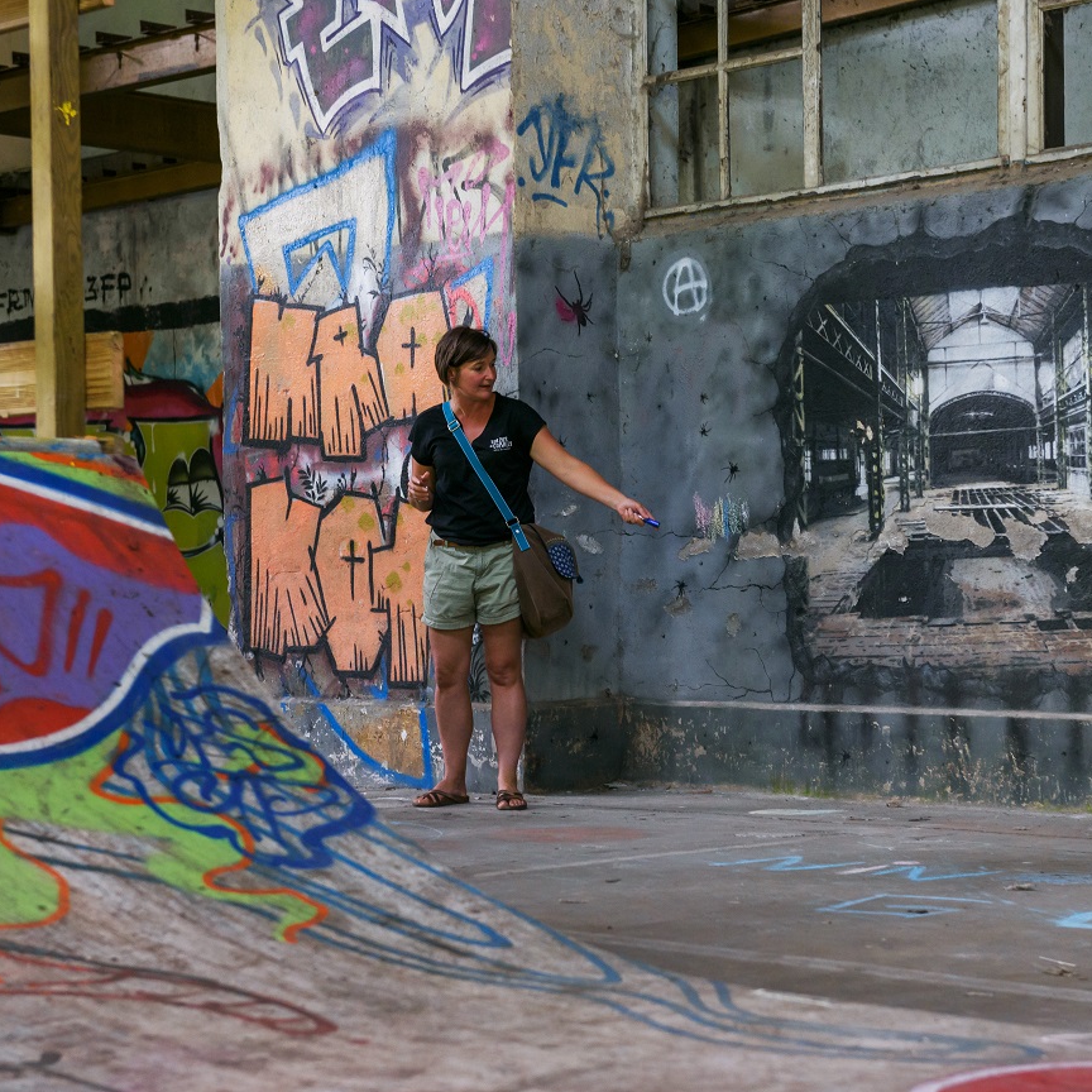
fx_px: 2784
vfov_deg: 22.2
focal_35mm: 78
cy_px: 567
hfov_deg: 22.2
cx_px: 607
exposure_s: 1/40
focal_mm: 56
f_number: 4.5
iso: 1000
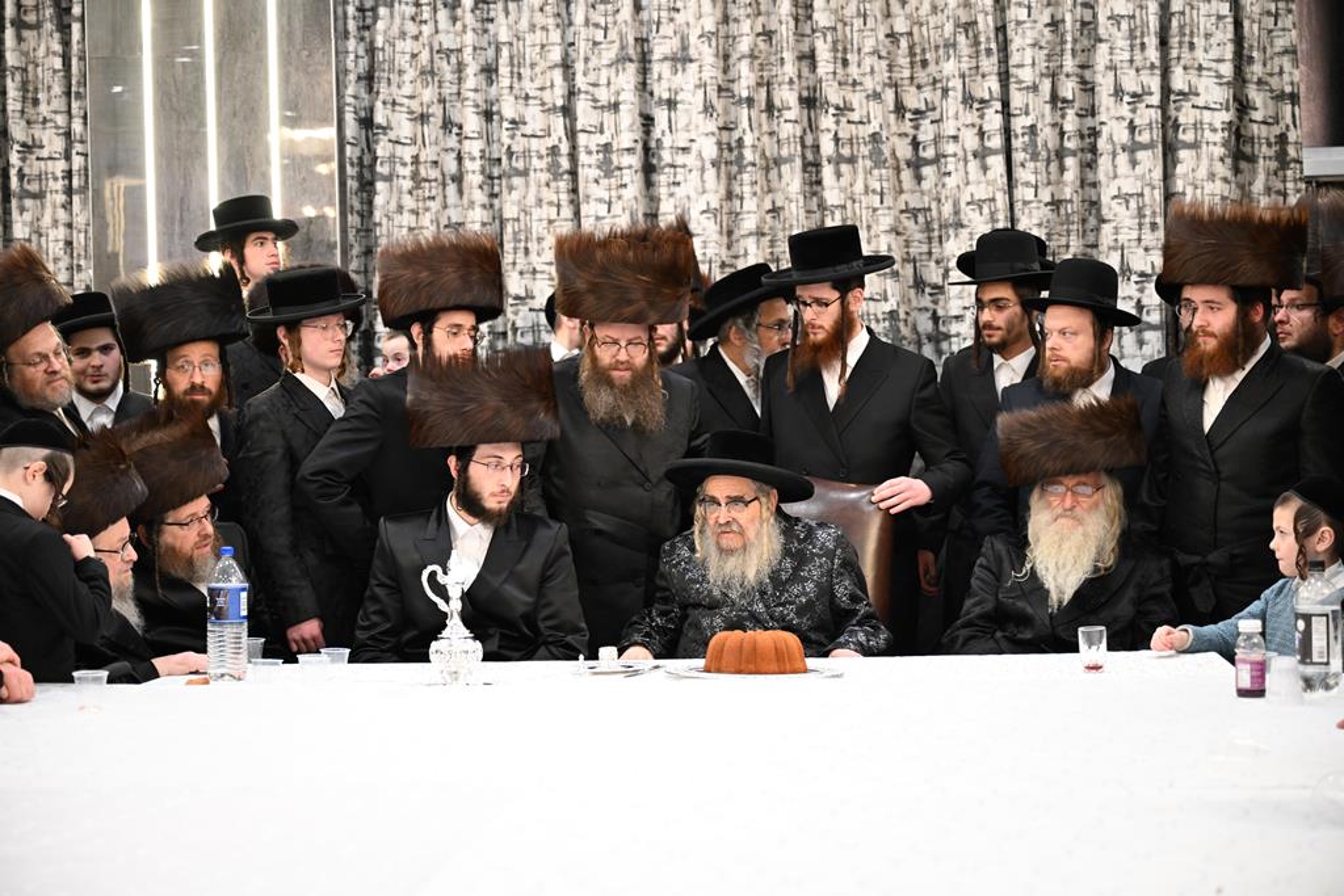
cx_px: 672
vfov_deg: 20.9
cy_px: 448
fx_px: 2427
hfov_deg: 31.0
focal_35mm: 65
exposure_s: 1/125
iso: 2000
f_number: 2.8
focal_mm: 65
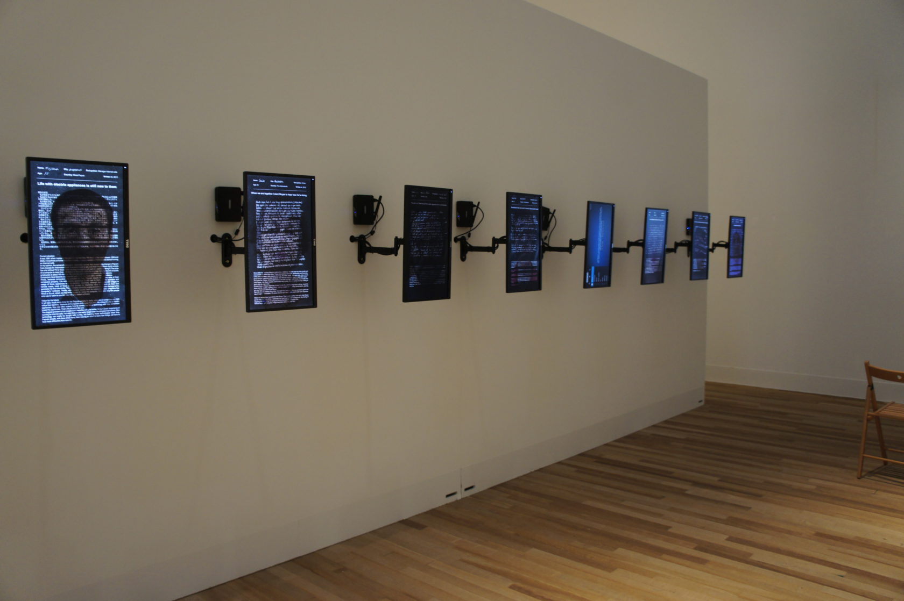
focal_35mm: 27
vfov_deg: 47.9
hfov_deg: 67.4
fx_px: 678
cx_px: 452
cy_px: 300
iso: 500
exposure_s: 1/30
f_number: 3.5
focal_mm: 18
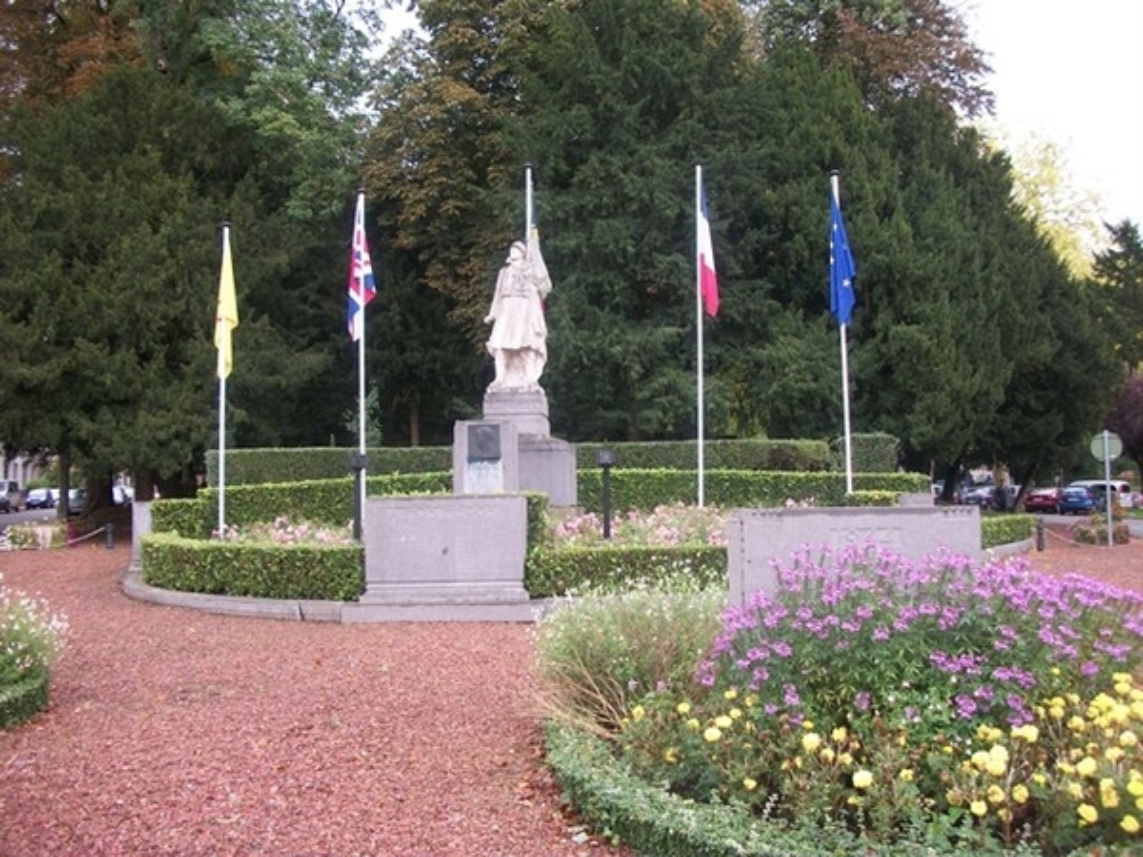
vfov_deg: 44.2
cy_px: 428
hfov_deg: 56.8
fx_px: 1057
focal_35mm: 32
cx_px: 572
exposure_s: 1/125
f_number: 2.9
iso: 137
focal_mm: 5.7
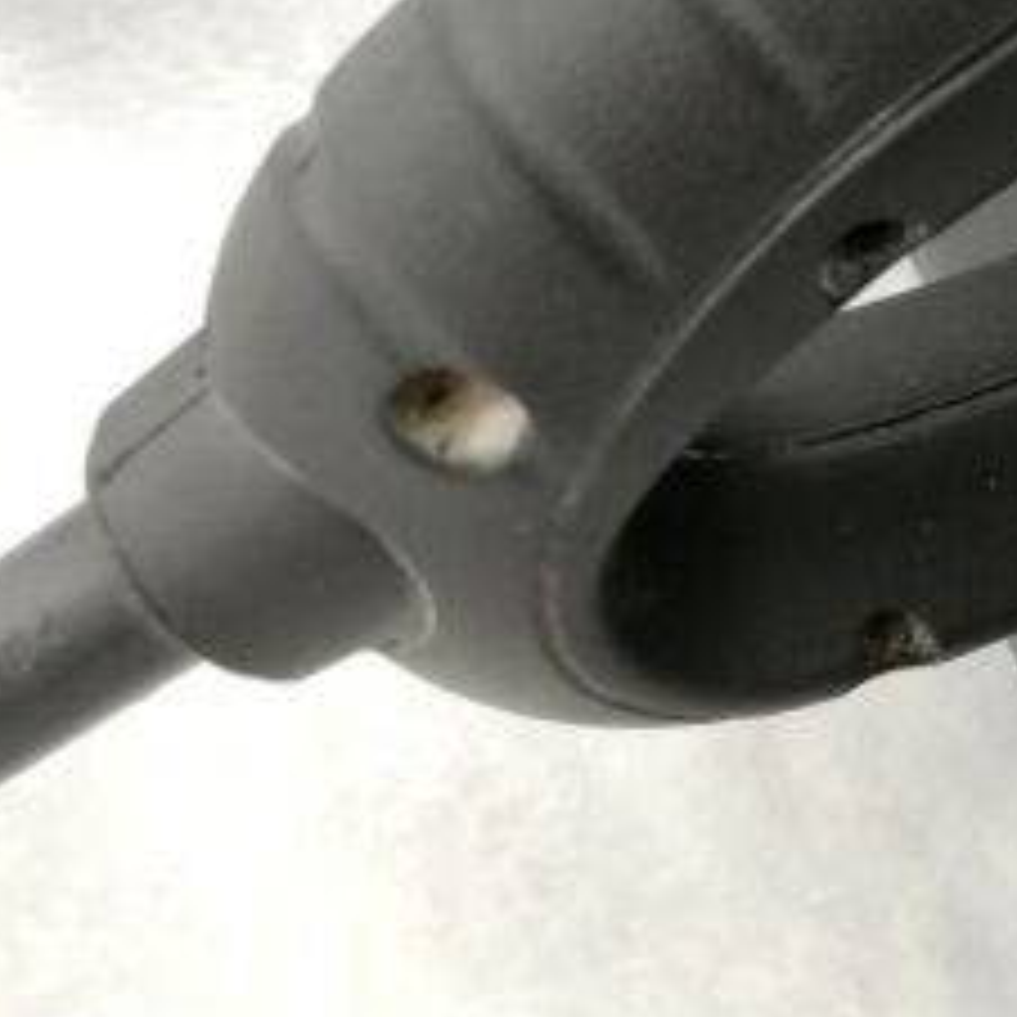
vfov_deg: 20.5
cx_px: 1692
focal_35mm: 81
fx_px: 2692
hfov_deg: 18.1
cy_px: -83
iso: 250
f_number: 2.2
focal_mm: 3.81
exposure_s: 1/33.3
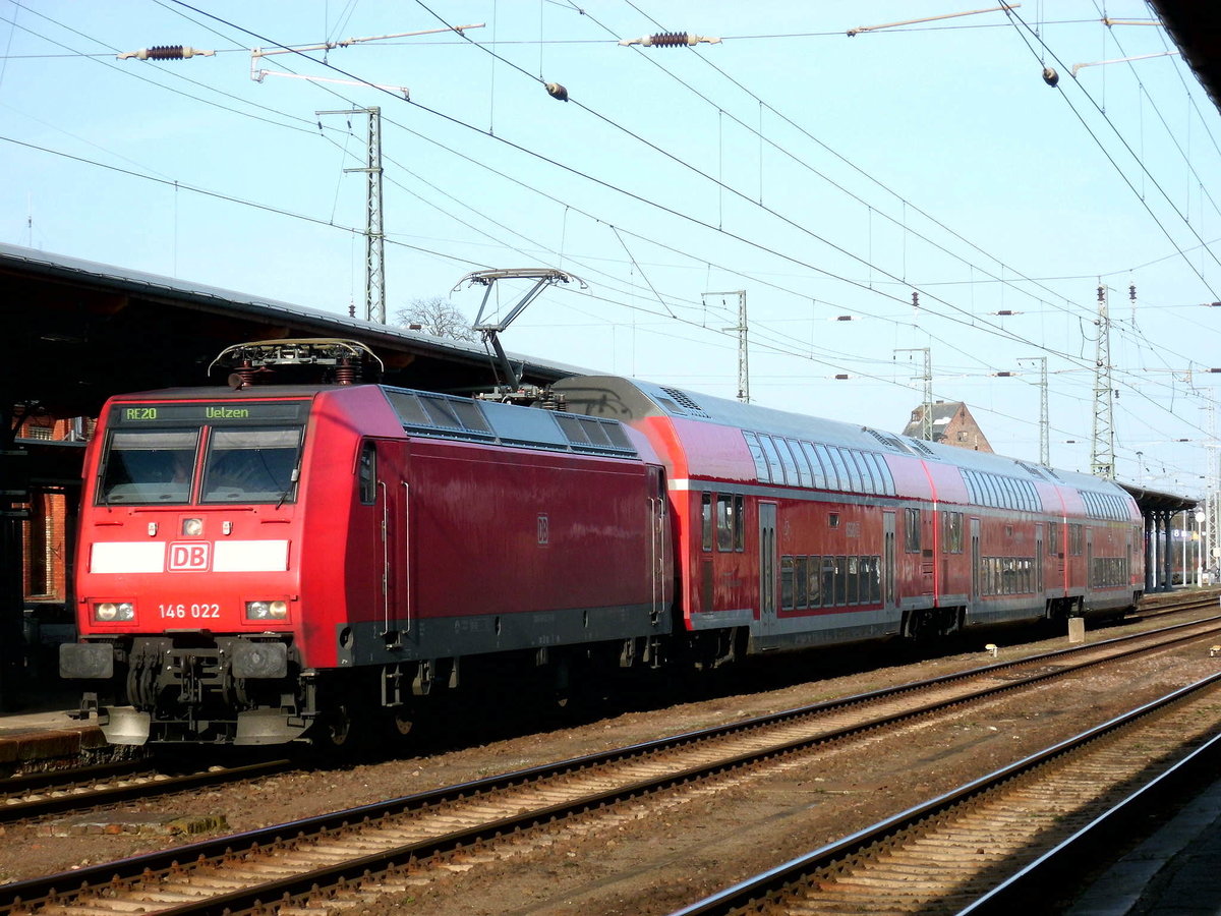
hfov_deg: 16.3
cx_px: 610
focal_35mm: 121
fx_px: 4268
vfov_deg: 12.2
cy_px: 458
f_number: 5.8
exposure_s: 1/250
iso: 100
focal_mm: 21.6
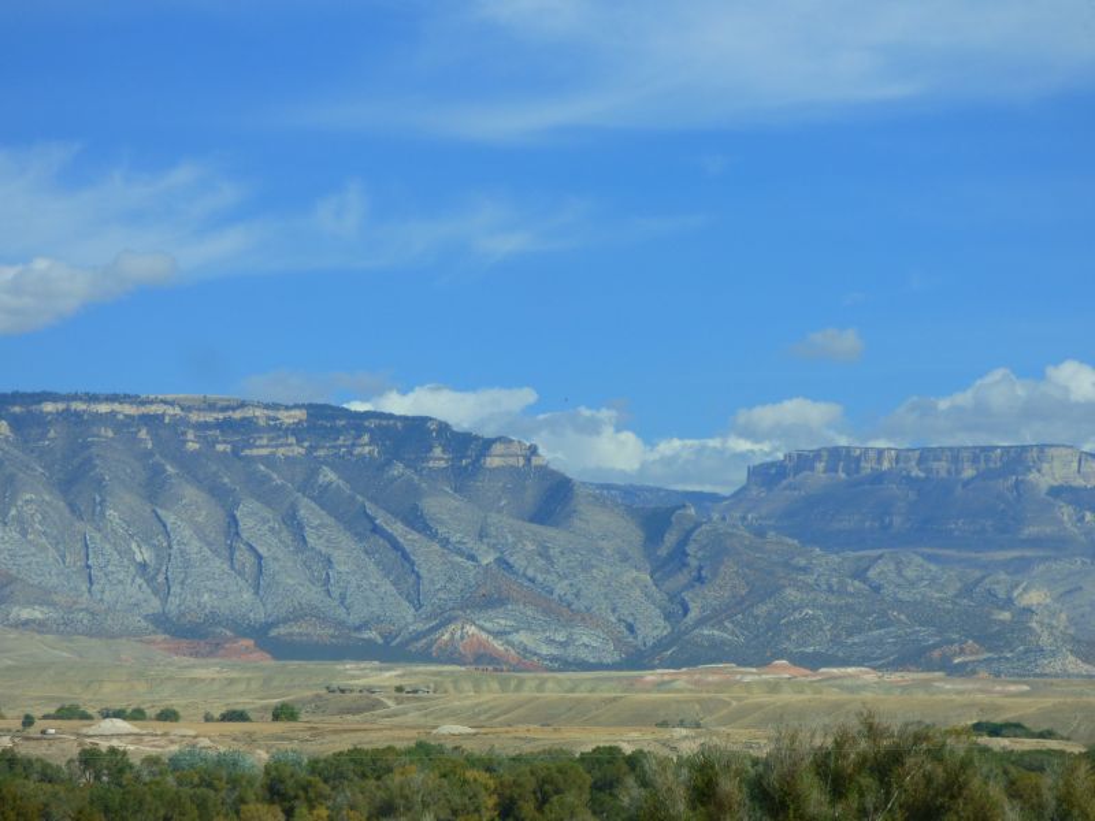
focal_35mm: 125
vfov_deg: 11.9
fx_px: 3954
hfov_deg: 15.8
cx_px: 548
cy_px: 410
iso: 100
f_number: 5
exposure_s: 1/640
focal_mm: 20.5
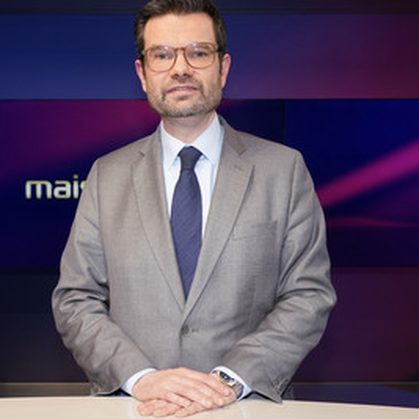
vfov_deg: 39.2
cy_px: 212
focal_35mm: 43
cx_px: 195
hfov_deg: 39.1
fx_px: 589
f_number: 5
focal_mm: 30
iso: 2000
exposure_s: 1/160
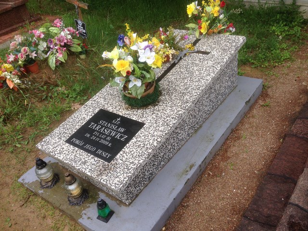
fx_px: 294
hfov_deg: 55.4
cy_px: 116
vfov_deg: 42.9
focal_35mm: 33
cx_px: 154
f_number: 2.4
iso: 50
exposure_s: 1/398
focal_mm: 4.12
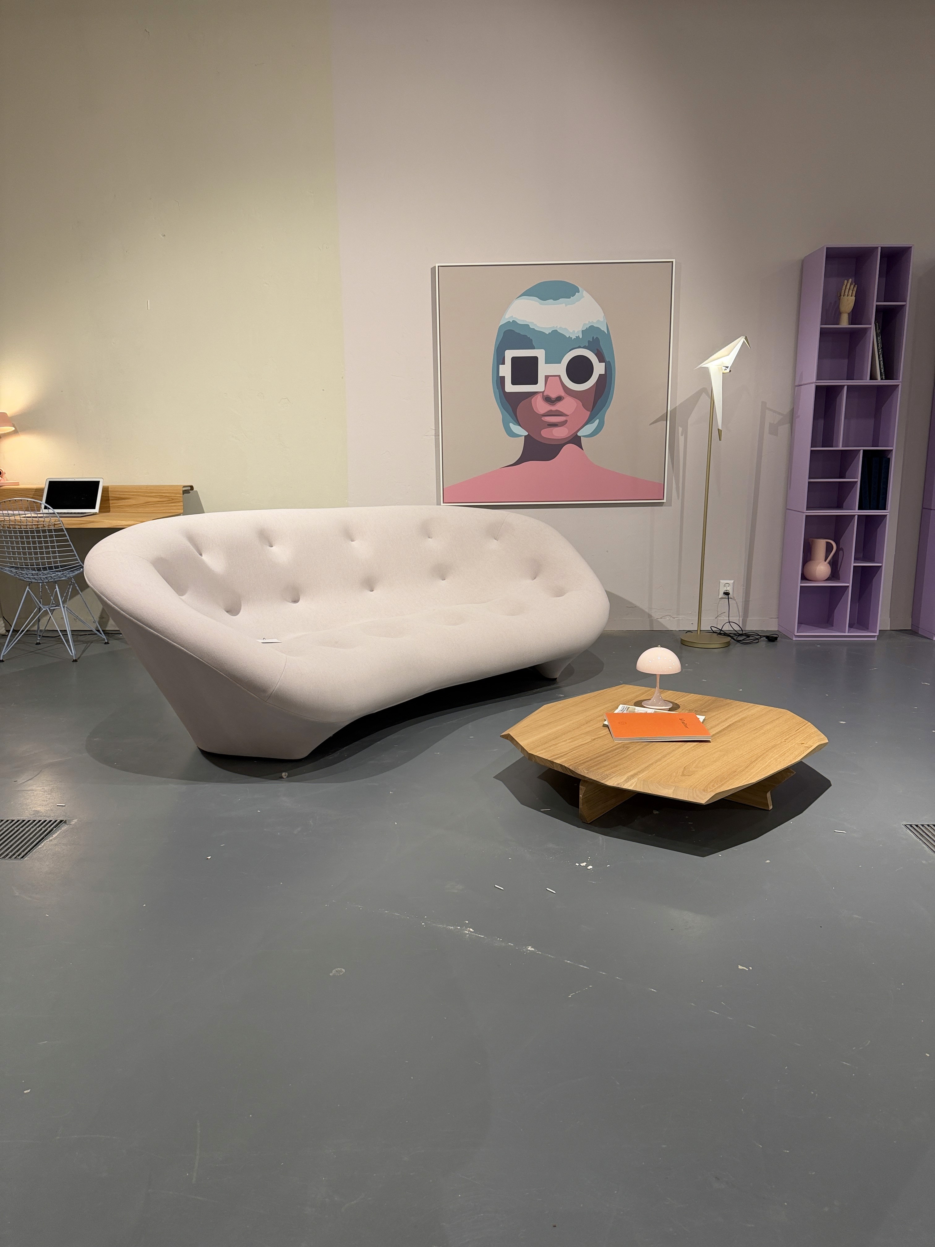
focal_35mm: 24
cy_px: 624
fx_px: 864
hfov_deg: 56.8
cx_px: 468
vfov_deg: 71.6
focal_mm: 6.76
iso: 160
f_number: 1.78
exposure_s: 1/100
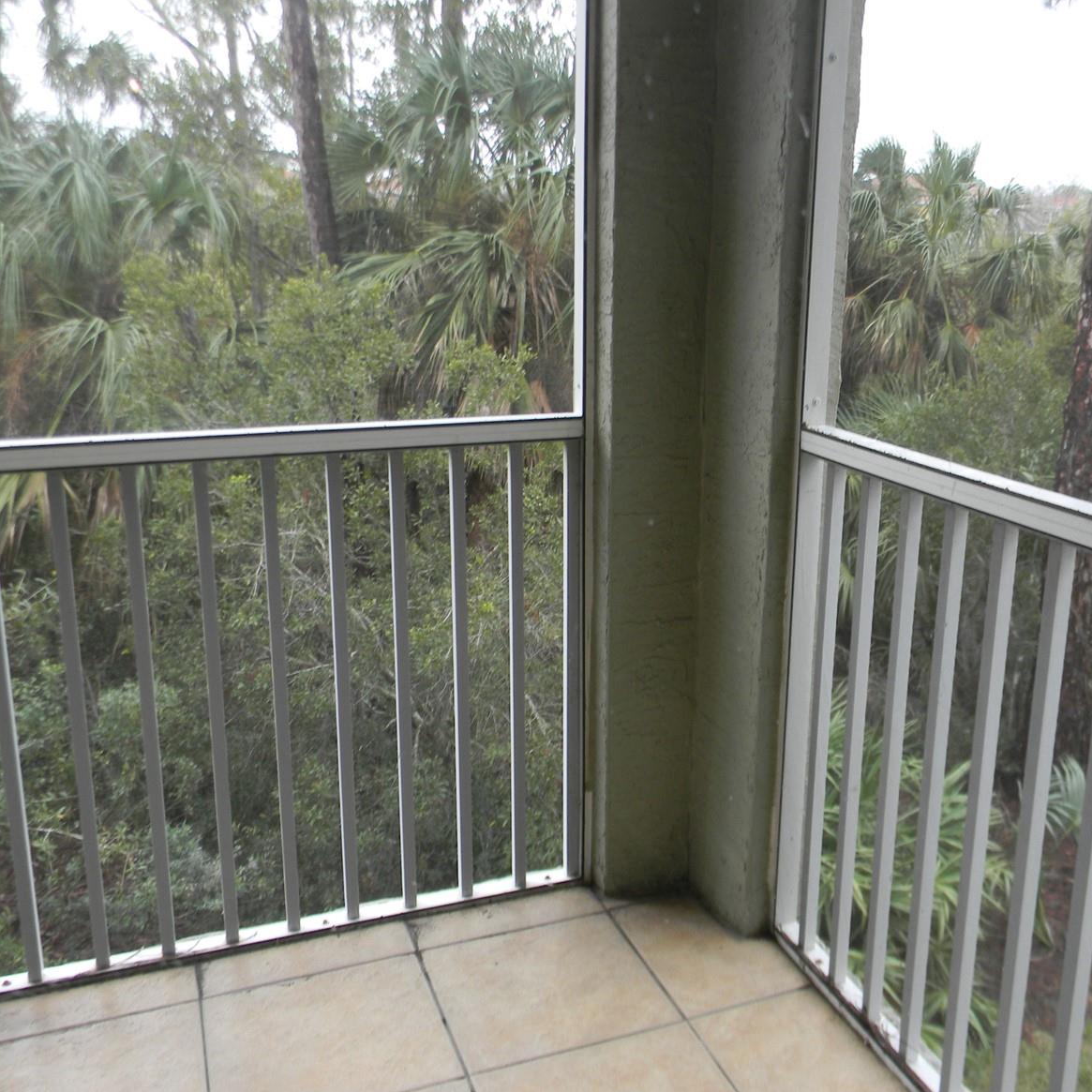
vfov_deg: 48.5
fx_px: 1213
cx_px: 674
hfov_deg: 48.1
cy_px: 546
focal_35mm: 34
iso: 80
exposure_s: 1/31.2
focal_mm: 5
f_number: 3.5
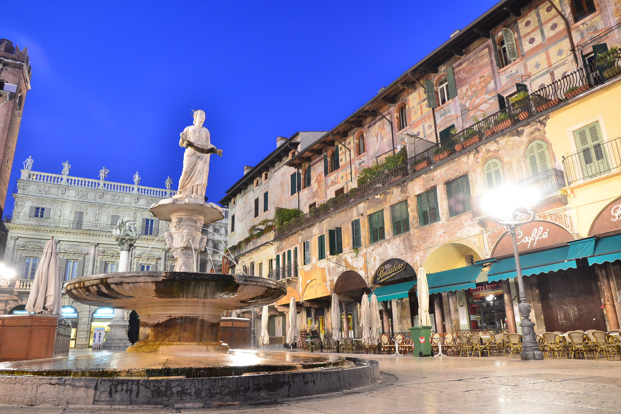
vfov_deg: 51.3
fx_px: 431
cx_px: 316
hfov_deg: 71.5
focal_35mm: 25
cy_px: 212
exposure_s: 10
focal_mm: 16
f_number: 7.1
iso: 400
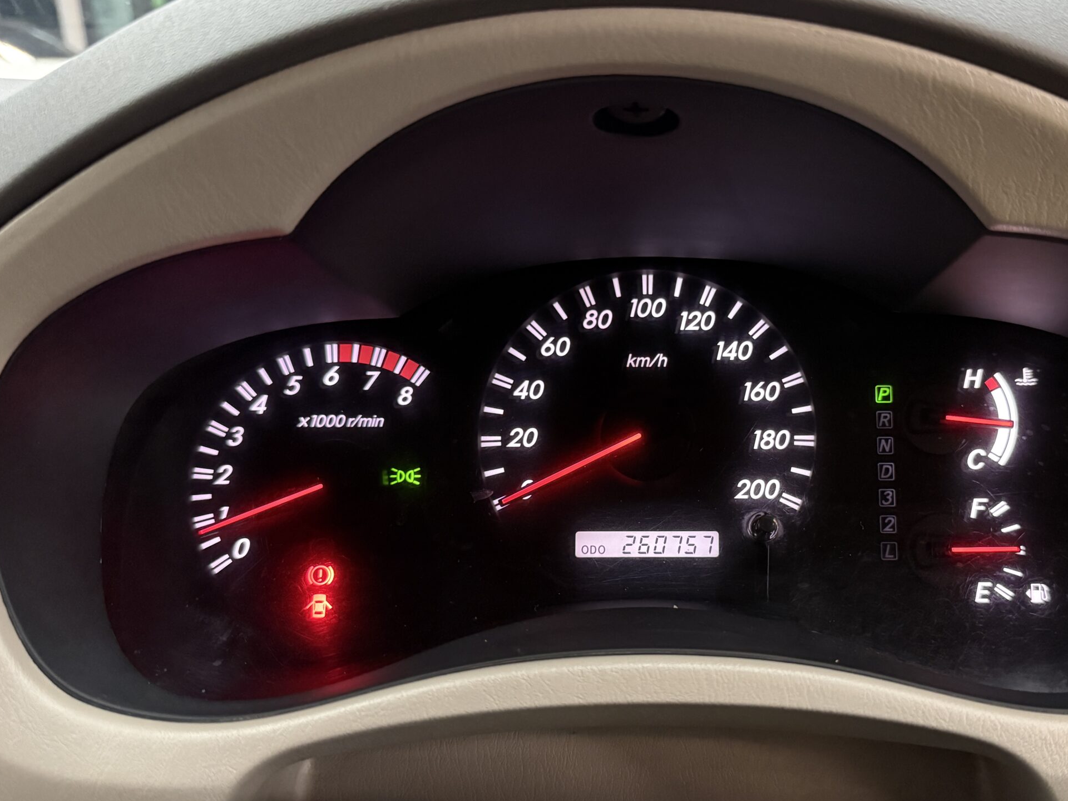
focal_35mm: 32
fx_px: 987
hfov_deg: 56.2
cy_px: 434
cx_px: 662
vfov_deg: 44.1
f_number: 1.78
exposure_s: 1/34
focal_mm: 6.76
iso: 1000
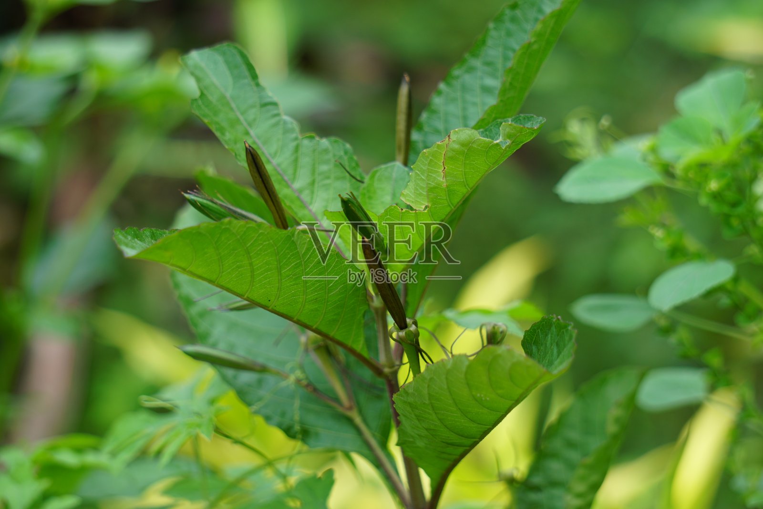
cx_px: 382
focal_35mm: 174
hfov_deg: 11.8
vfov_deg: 7.9
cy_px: 254
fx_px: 3688
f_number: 5.6
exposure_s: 1/100
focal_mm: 116
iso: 100
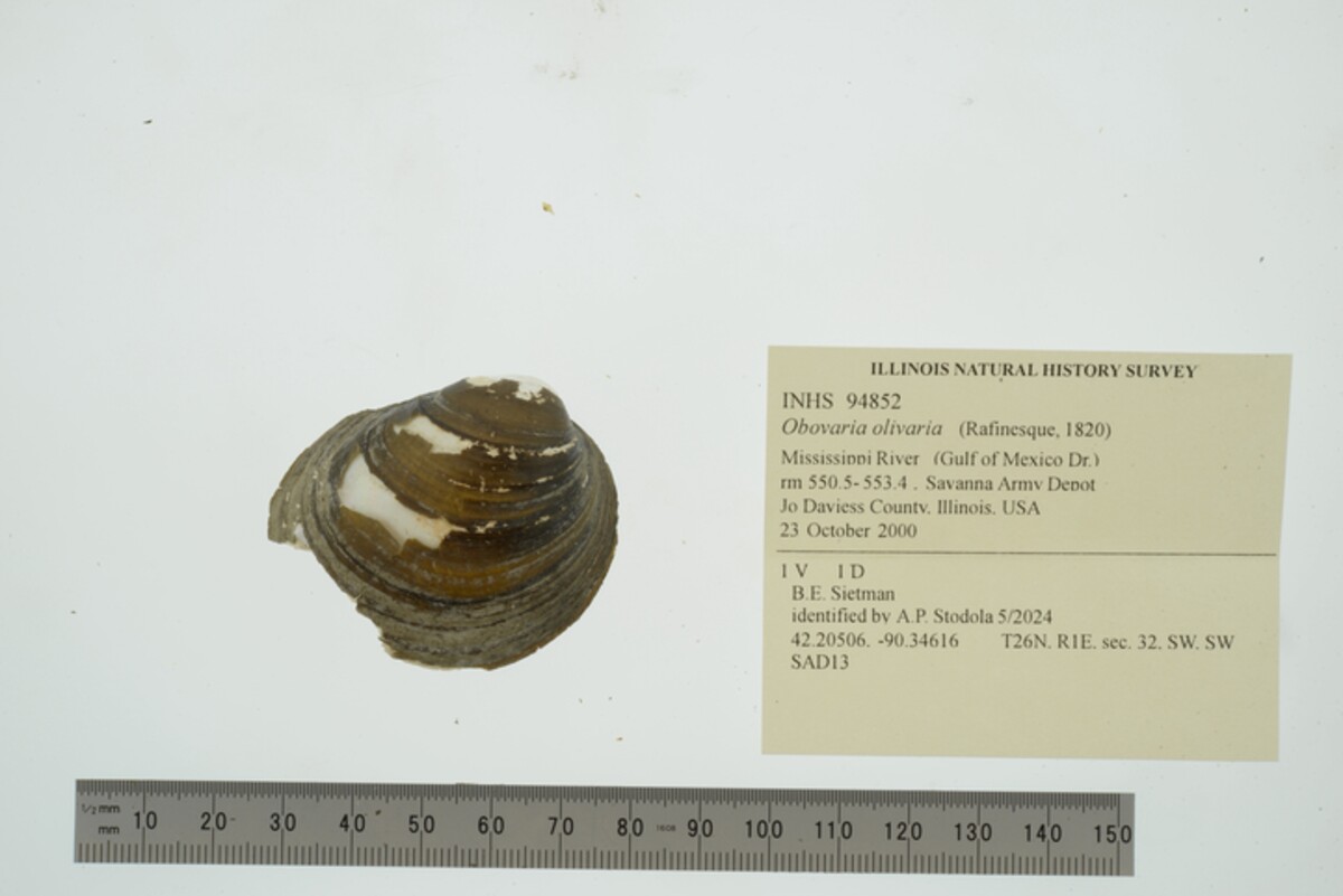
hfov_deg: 33.4
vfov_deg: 22.6
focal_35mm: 60
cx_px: 672
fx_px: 2239
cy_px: 448
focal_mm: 60
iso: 100
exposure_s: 1/10
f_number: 32
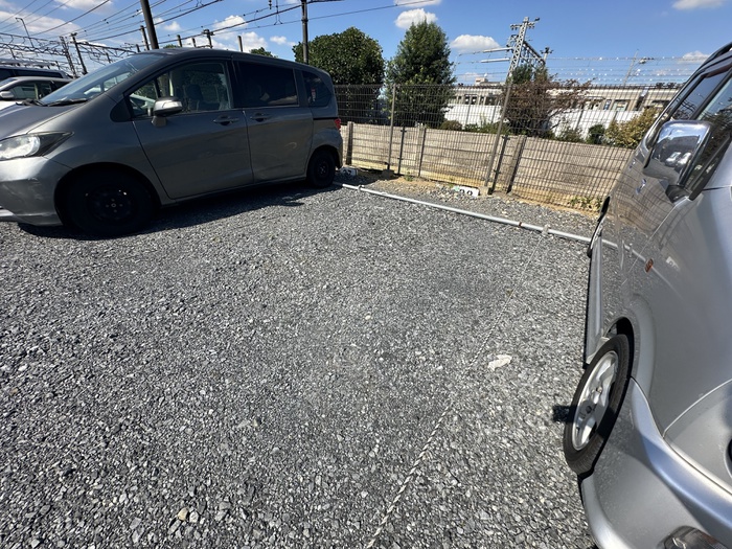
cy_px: 274
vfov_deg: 85.7
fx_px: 296
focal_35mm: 14
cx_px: 366
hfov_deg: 102.1
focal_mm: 2.22
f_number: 2.2
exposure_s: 1/1490
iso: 40
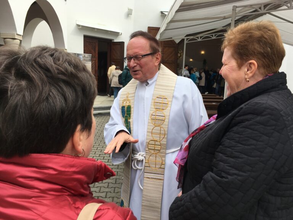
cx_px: 146
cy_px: 110
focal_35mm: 29
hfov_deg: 61.7
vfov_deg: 48.2
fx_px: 245
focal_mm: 4.15
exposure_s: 1/493
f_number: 2.2
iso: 25
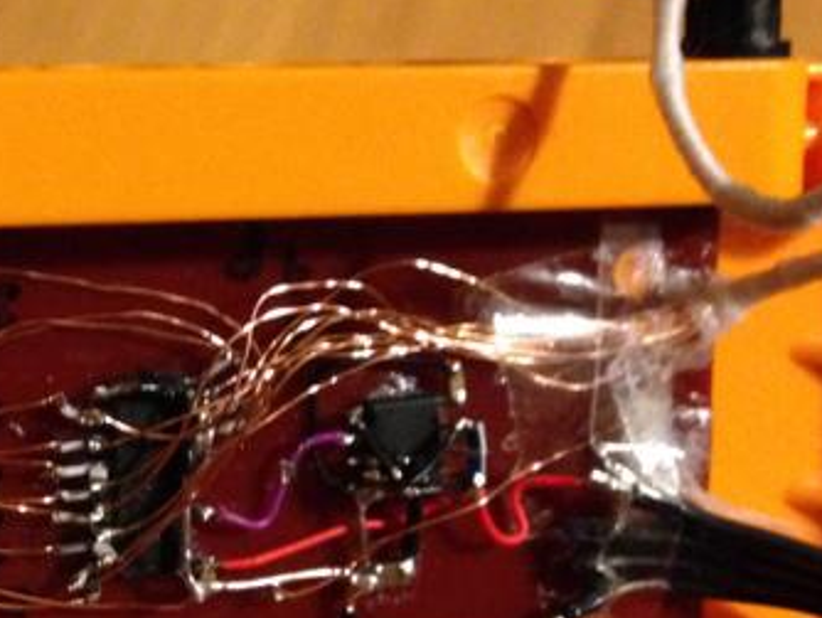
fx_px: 1877
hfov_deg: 24.4
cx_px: 180
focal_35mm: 79
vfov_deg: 18.7
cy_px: 283
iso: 640
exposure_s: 1/15
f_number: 2.4
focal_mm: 4.12
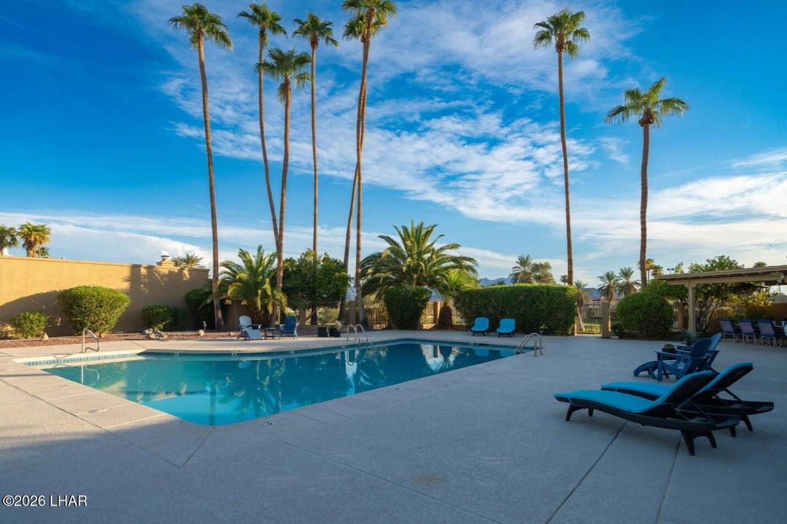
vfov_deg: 67.4
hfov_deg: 90.0
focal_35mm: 18
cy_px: 262
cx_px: 394
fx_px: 393
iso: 100
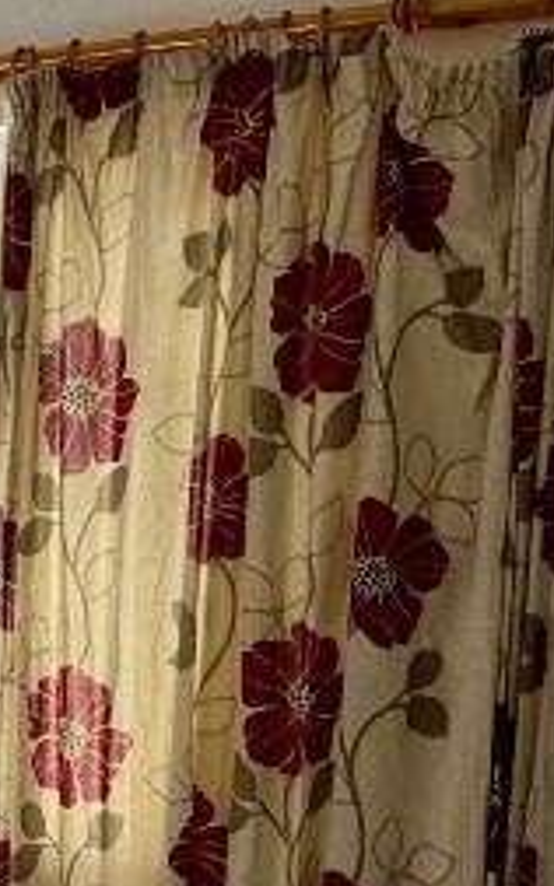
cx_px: -579
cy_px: 529
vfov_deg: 33.9
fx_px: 1450
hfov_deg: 16.2
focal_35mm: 60
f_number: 2.2
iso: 100
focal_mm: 2.22
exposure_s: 1/99
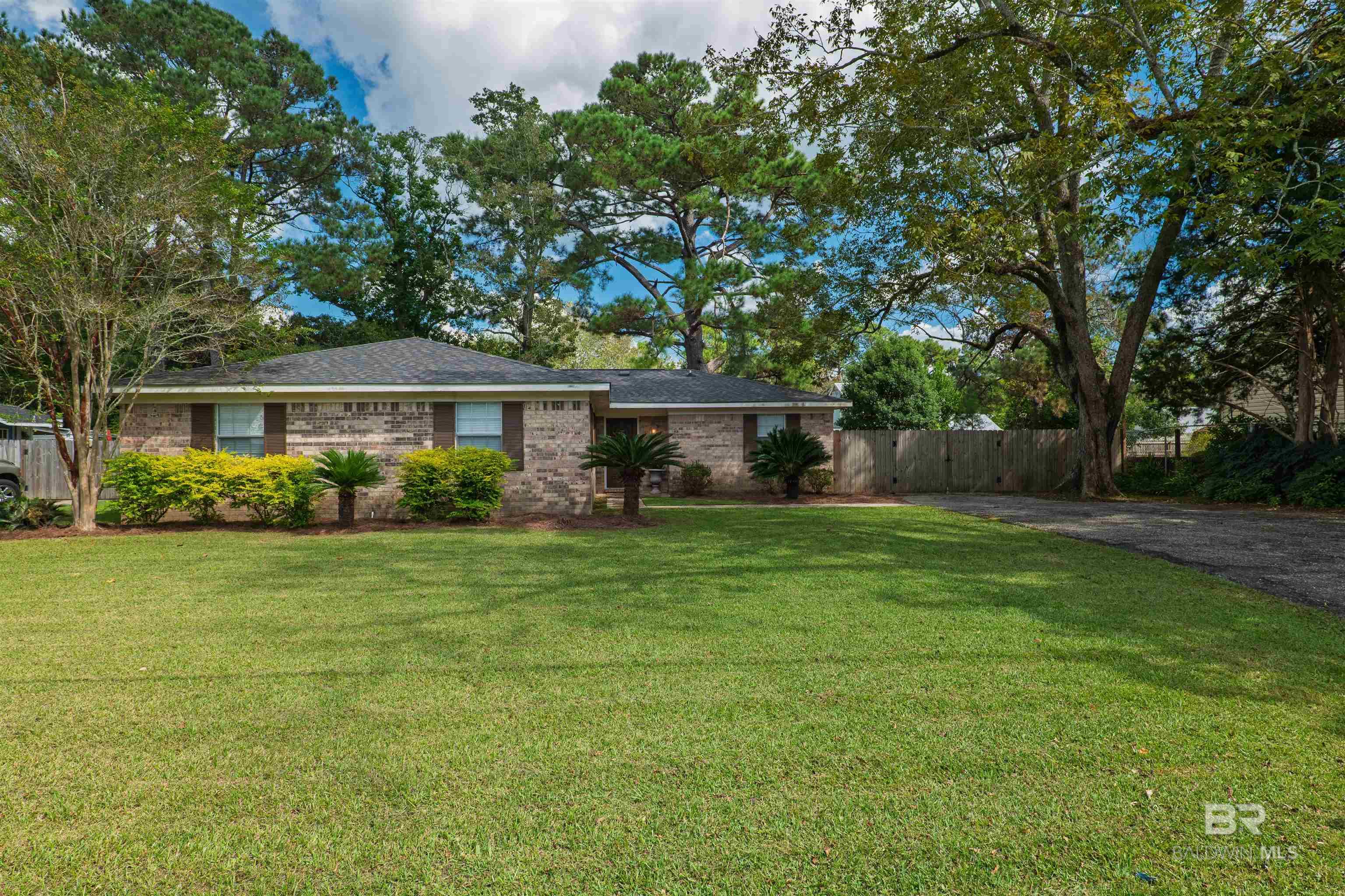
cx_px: 672
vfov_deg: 61.9
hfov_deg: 84.0
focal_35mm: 20
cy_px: 448
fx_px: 747
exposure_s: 1/80
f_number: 8
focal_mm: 20
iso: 640
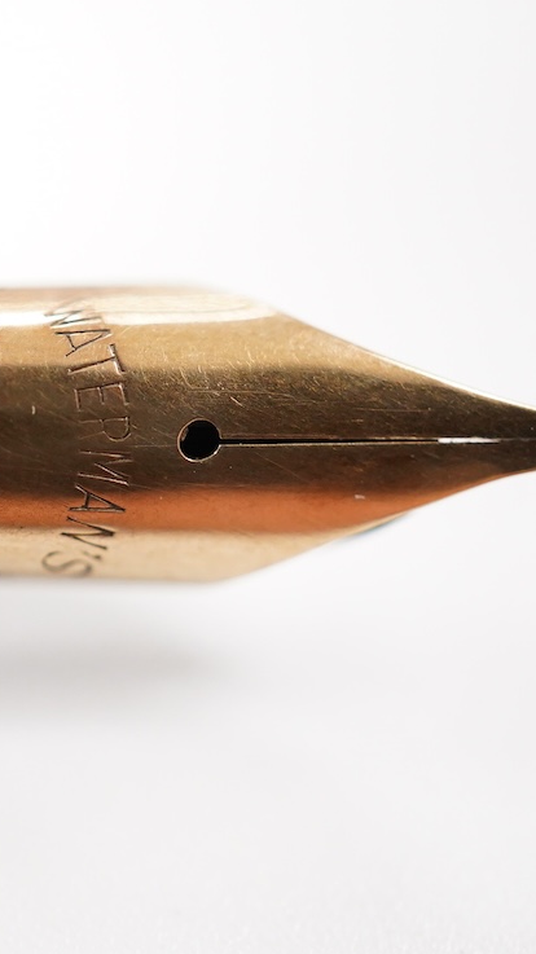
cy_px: 479
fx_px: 1821
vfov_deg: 29.4
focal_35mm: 72
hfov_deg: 16.4
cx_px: -16
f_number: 5
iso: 2500
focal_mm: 30
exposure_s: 1/200
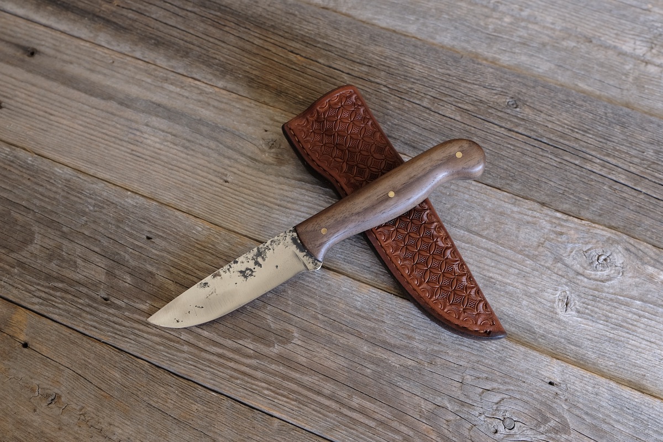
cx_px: 332
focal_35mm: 27
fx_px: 497
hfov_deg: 67.4
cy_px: 221
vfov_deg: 47.9
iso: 200
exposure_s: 1/70
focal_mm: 18
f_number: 3.6
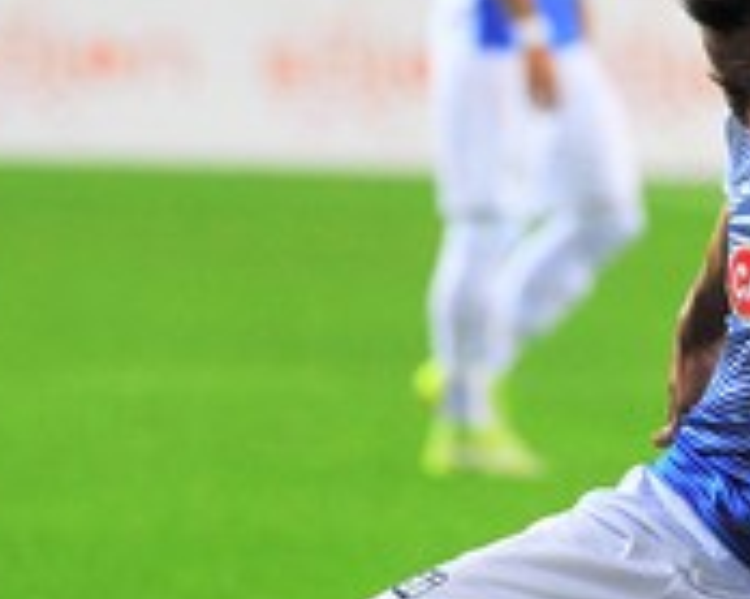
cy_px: 470
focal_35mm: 1082
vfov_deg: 1.4
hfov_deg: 1.8
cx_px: 966
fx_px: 24004
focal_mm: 300
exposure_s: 1/640
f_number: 7.1
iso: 1250
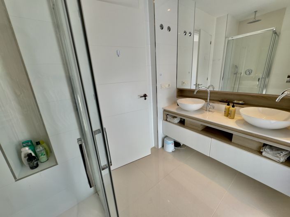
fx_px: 117
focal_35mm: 14
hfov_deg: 102.1
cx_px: 145
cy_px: 108
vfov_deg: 85.6
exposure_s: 1/184
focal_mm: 2.22
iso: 40
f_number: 2.2
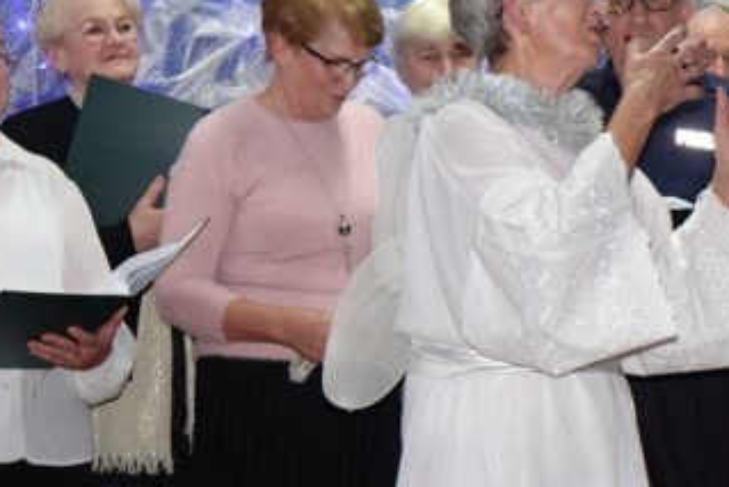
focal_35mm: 109
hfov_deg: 18.7
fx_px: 2208
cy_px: 301
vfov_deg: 12.6
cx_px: 503
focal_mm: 12.3
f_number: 2.8
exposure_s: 1/40
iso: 320
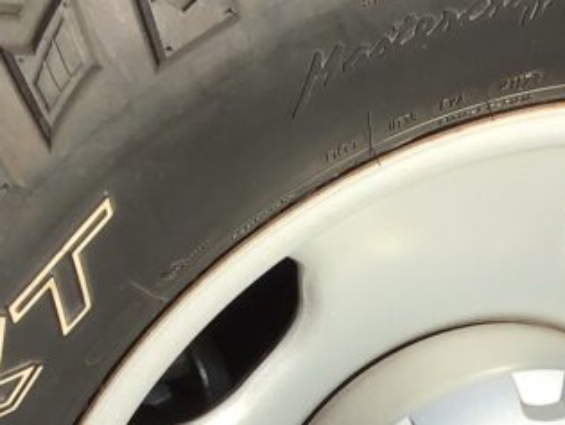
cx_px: 517
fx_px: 1879
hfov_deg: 16.8
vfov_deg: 12.4
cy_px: 583
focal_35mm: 115
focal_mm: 3.3
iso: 25
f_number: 2.4
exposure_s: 1/754
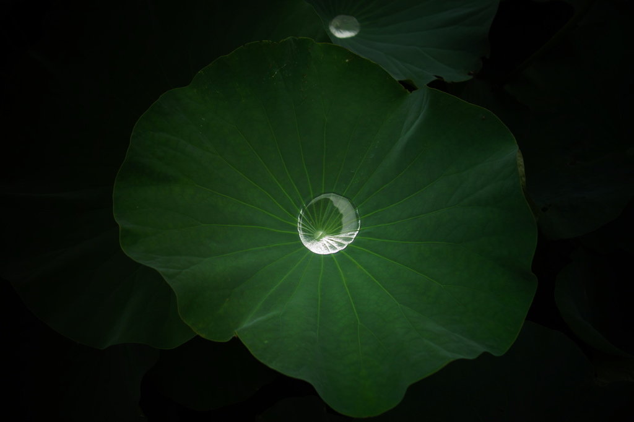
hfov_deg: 65.5
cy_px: 211
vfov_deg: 46.4
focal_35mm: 28
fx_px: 493
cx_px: 317
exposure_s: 1/2000
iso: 125
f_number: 1.8
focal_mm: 10.4
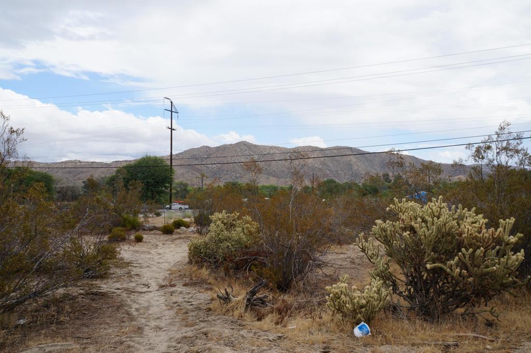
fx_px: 398
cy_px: 176
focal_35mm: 27
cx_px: 266
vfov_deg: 47.8
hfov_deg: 67.4
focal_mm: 18
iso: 200
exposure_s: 1/200
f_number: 13
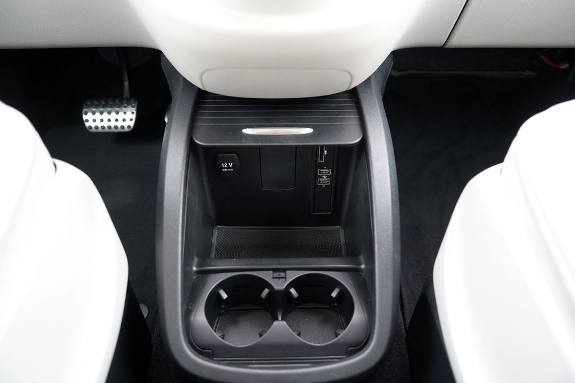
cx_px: 288
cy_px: 192
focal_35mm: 24
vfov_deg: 53.1
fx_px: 383
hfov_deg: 73.7
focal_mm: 24
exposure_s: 1/160
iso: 2000
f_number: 2.8
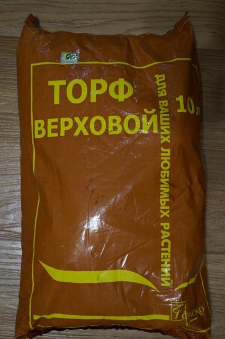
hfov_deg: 29.8
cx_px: 112
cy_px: 170
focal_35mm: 45
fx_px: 423
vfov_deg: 43.7
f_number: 3.5
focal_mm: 30
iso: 1000
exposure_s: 1/60
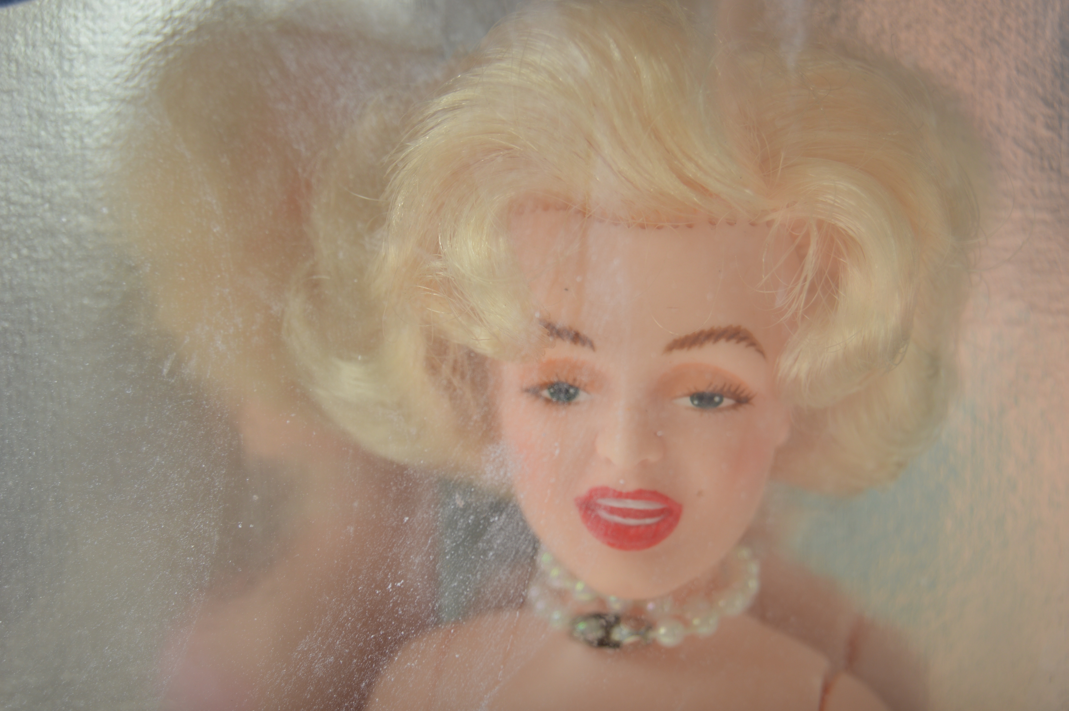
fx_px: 2448
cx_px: 534
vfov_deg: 16.5
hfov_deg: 24.6
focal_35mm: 82
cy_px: 356
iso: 100
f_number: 7.1
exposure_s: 1/30
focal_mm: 55
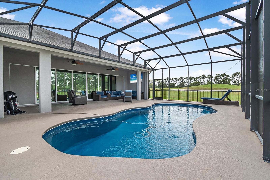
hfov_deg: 100.4
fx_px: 112
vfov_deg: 77.3
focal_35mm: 15
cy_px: 90
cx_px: 135
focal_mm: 10
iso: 100
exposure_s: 1/250
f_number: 5.6
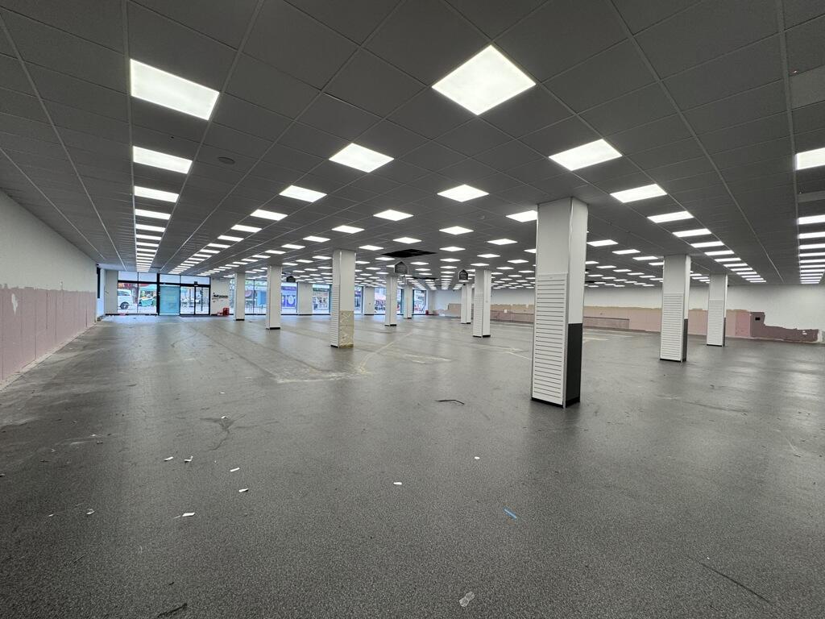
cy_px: 310
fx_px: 334
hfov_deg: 102.1
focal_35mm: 14
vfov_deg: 85.7
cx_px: 412
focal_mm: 2.22
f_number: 2.2
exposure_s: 1/100
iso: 64
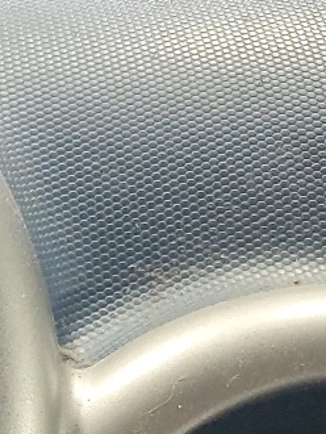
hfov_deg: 10.3
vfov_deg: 15.0
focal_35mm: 126
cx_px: -434
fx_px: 1580
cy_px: 543
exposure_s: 1/60.2
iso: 119
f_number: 1.5
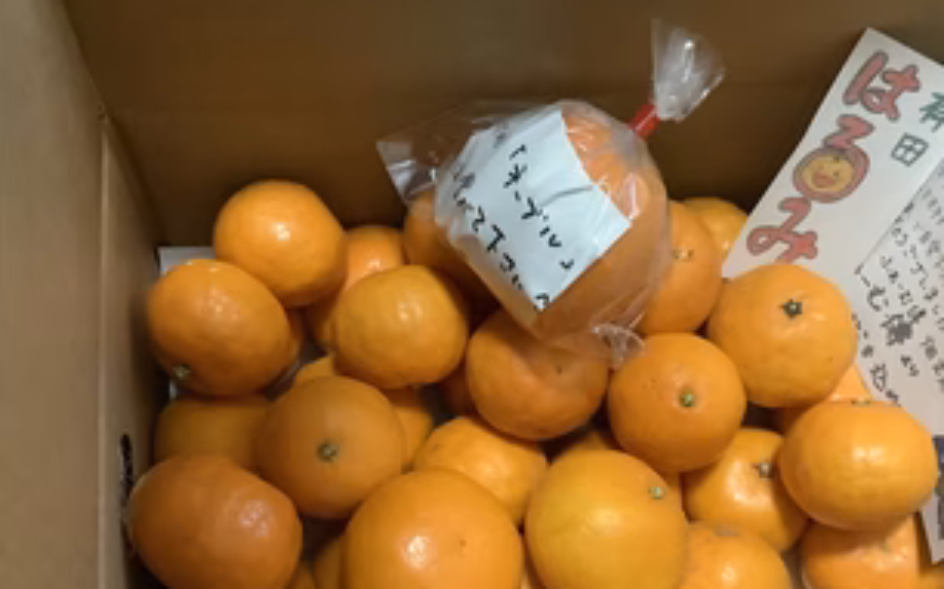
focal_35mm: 43
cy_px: 407
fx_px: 1106
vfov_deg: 29.6
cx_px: 586
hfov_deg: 45.9
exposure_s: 1/25
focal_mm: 3.3
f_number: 2.4
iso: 500
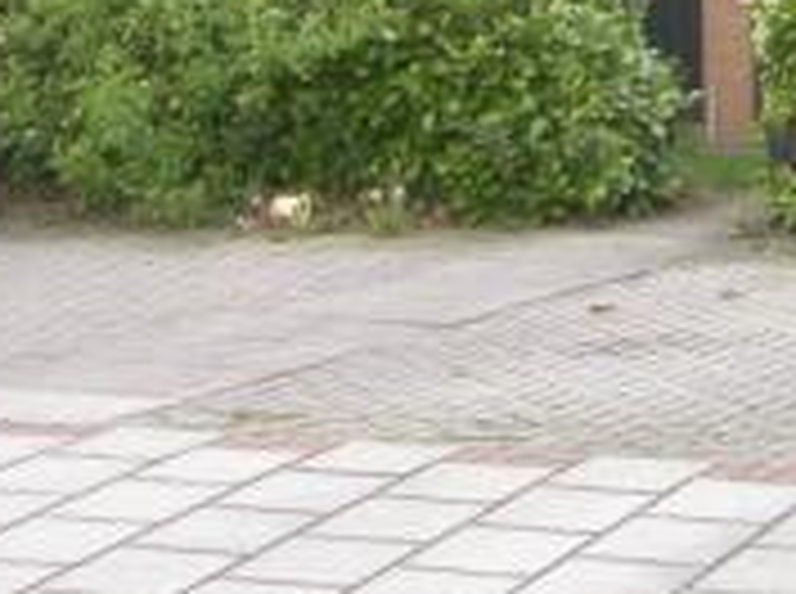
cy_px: -227
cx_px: 1248
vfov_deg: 7.0
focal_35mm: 208
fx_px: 4773
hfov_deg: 9.2
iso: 100
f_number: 4.5
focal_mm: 13.1
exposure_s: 1/136
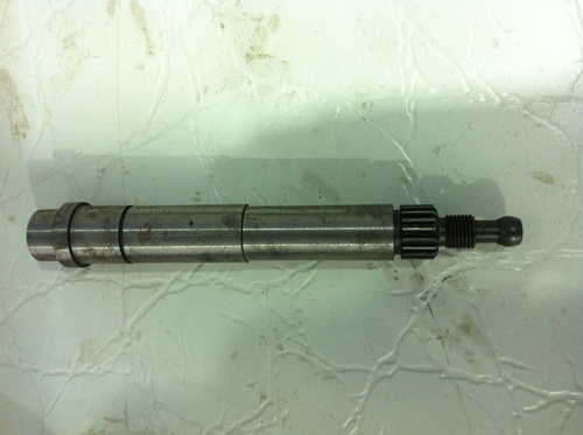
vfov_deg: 40.6
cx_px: 292
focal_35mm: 35
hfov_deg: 52.7
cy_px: 218
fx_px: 588
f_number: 2.8
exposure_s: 1/15
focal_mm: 3.85
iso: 125
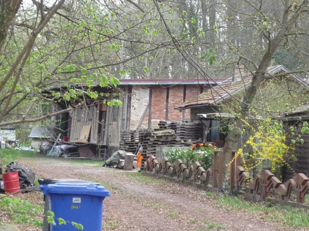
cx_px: 154
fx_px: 964
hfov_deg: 18.2
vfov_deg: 13.7
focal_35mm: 108
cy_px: 116
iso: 320
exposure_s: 1/100
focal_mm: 13.6
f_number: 5.6
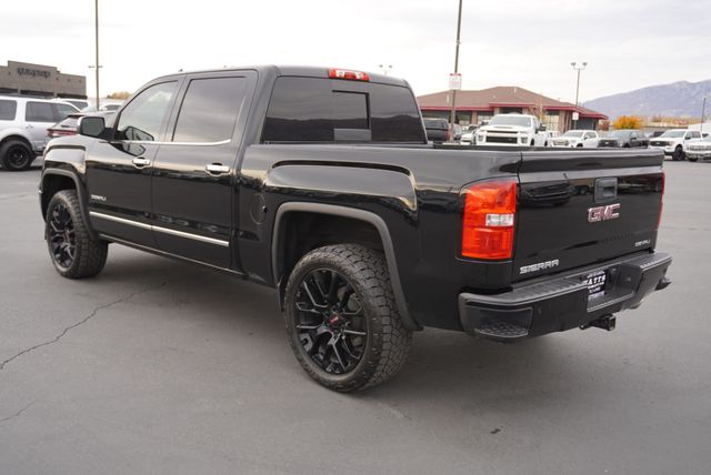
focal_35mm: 34
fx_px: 682
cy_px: 238
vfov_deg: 38.4
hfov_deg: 55.1
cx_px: 356
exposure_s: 1/80
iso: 100
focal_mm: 23
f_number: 4.5
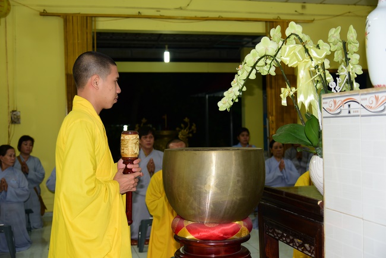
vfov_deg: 28.1
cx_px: 193
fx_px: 515
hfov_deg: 41.1
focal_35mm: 48
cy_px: 129
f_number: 4
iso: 320
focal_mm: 48
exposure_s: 1/60
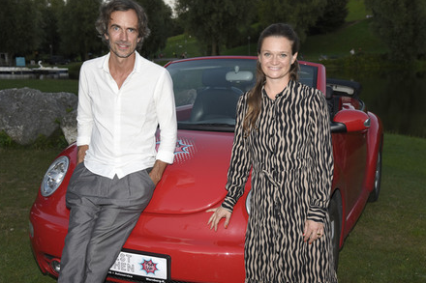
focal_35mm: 41
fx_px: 485
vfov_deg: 32.6
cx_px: 212
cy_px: 142
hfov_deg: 47.4
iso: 500
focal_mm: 40
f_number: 5.6
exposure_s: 1/160
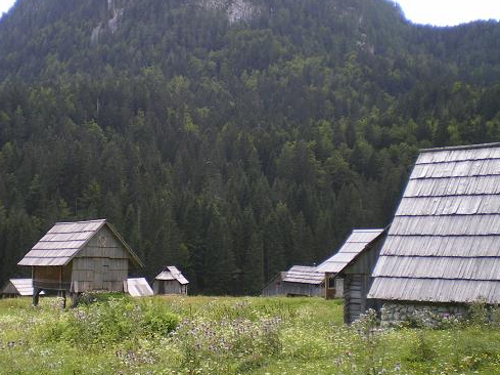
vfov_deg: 26.1
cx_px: 163
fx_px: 808
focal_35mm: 56
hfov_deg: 34.0
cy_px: 205
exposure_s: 1/160
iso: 64
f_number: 3.1
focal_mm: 6.3
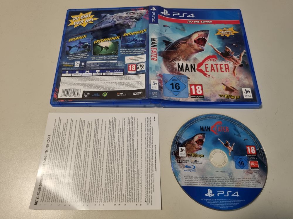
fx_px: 220
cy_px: 110
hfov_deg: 67.3
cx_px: 146
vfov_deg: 53.1
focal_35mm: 26
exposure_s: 1/100
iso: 320
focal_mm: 5.4
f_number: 1.8
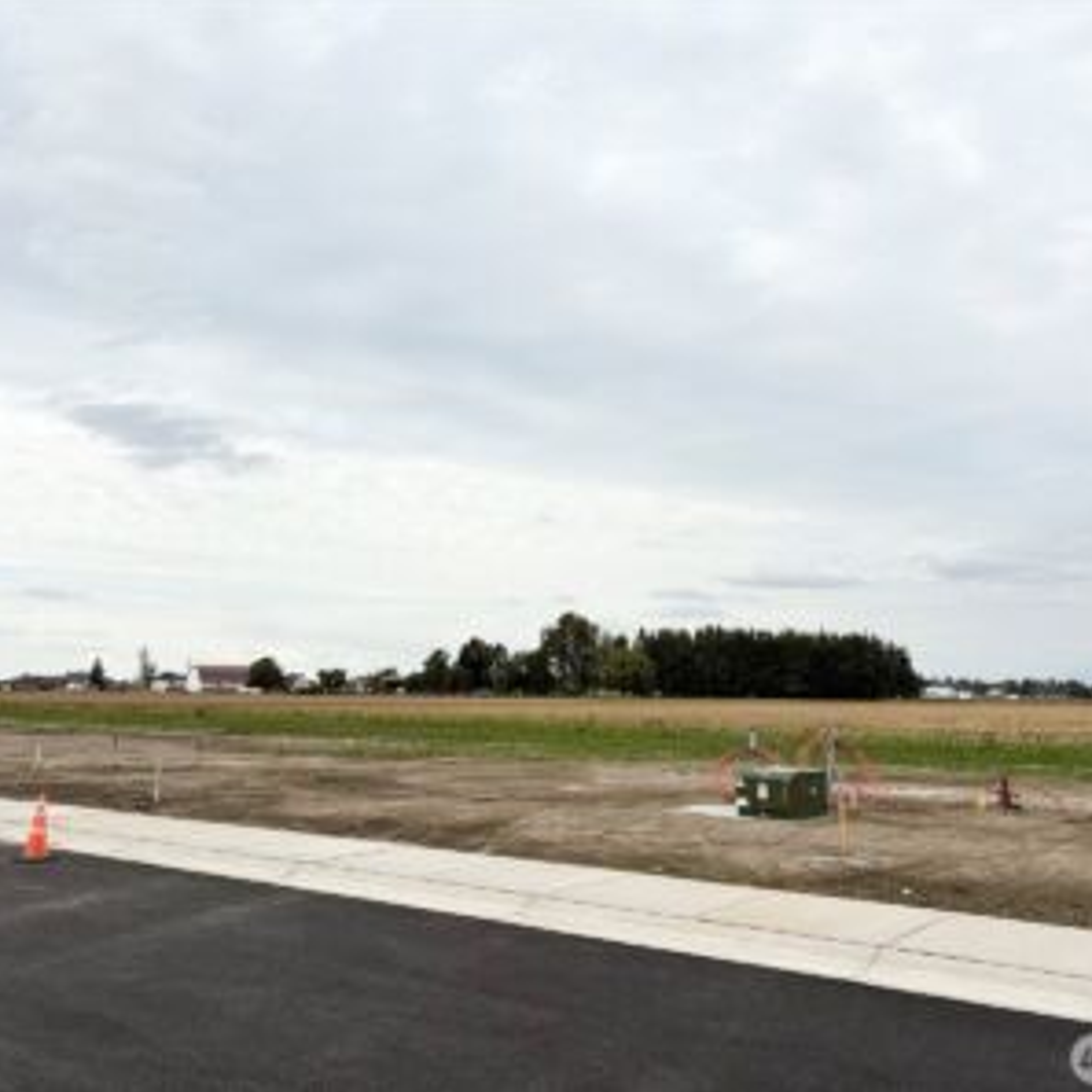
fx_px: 1106
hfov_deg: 52.5
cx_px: 574
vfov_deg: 52.5
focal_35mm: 31
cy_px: 544
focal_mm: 5.96
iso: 50
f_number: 1.6
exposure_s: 1/3623
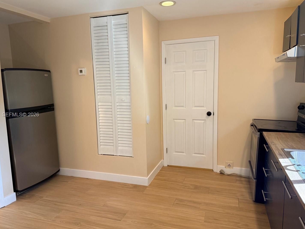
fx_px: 238
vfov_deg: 51.4
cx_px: 144
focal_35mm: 27
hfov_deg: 65.3
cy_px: 115
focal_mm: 6.76
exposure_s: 1/120
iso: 200
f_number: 1.78
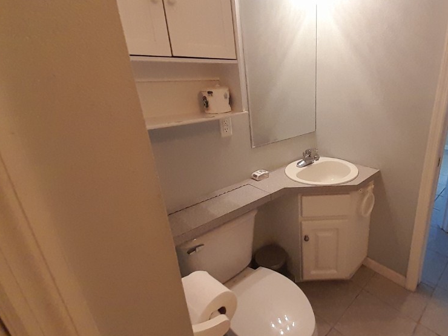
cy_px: 160
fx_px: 233
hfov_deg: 84.4
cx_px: 303
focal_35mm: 18
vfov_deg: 71.6
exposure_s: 1/40
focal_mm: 1.13
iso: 200
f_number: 2.2
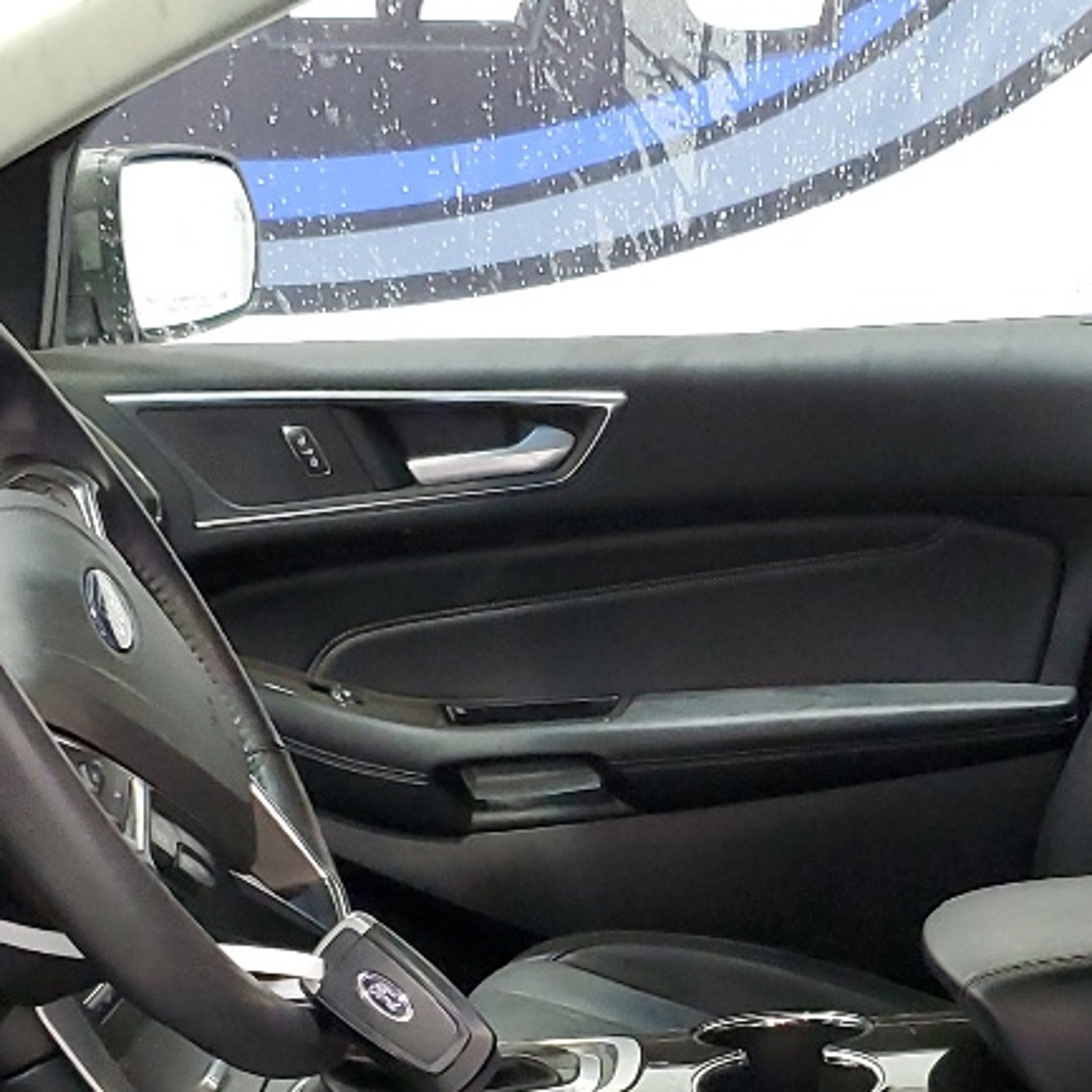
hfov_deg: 20.4
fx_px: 3034
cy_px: 994
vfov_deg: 20.0
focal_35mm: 85
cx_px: 643
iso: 222
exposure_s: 1/60.2
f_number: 1.5
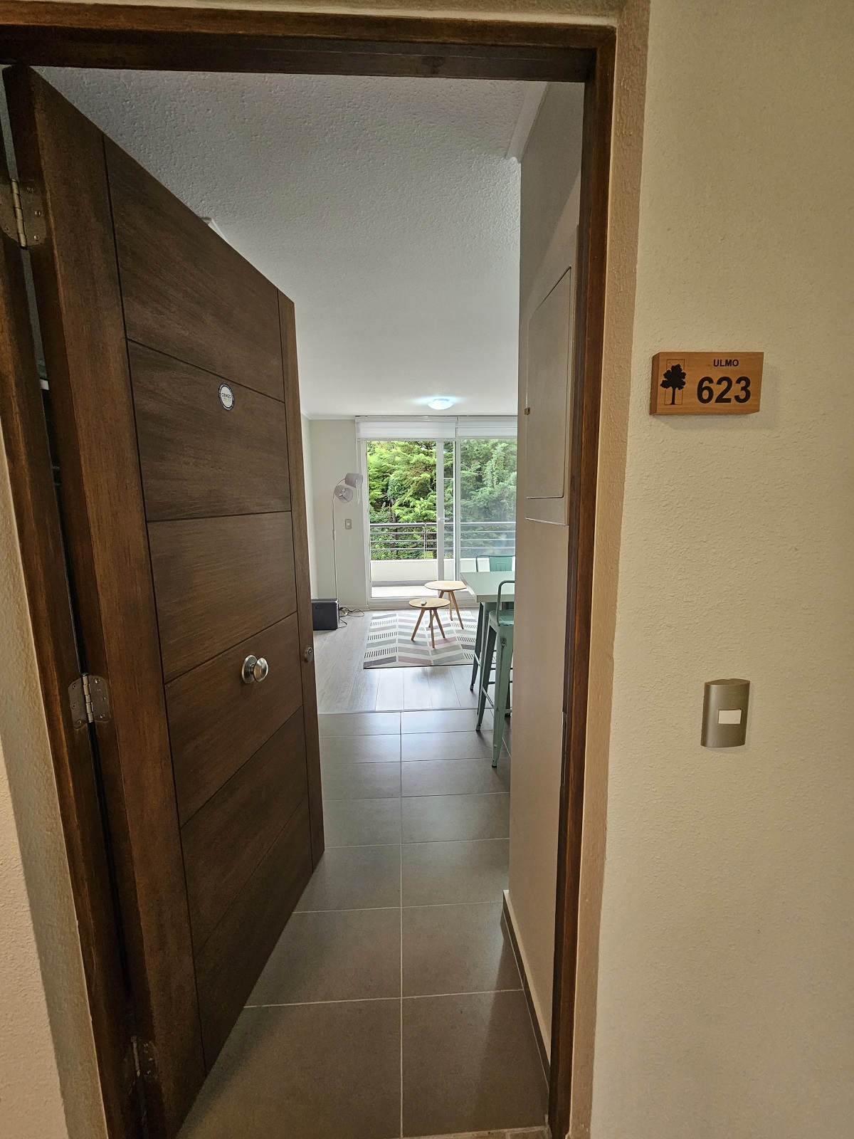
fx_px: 428
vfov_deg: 106.2
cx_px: 427
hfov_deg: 89.9
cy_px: 570
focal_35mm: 13
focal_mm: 2.2
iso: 200
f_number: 2.2
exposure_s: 1/71
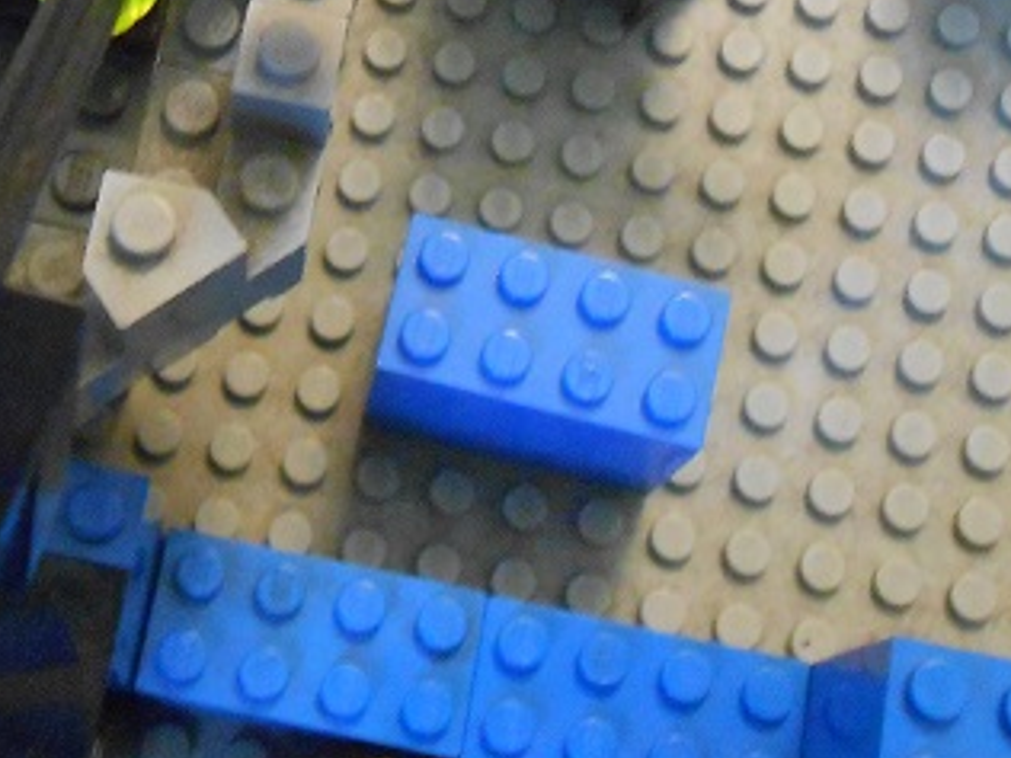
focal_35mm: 76
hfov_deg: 25.4
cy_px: 45
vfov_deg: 19.0
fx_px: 2220
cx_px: 282
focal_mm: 5.3
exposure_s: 1/4
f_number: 3.8
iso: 800
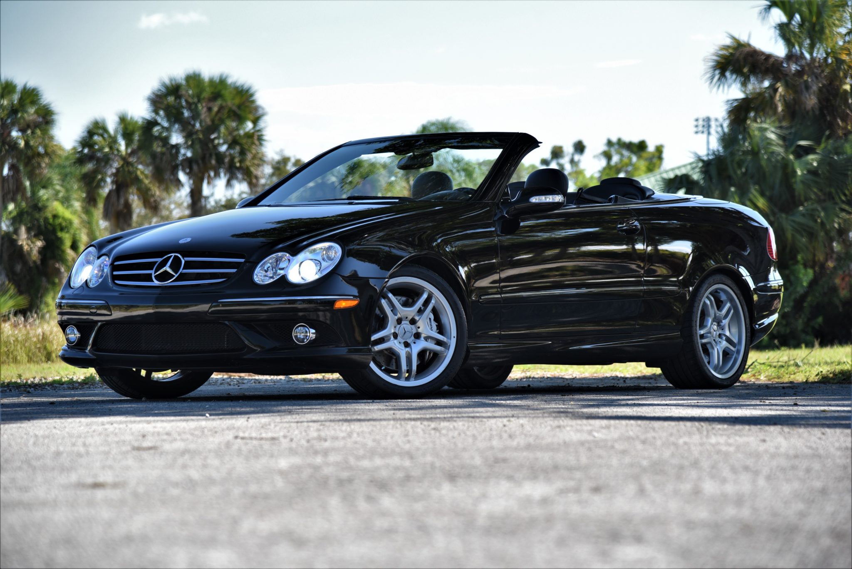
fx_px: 2841
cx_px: 426
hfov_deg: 17.1
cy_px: 284
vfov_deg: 11.4
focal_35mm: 120
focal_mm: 120
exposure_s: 1/320
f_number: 4.5
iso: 400
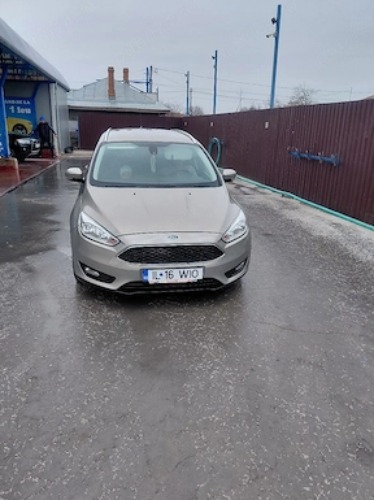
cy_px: 251
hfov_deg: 53.0
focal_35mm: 26
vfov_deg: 67.4
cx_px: 181
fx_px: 375
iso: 50
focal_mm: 4.69
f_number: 1.8
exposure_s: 1/345
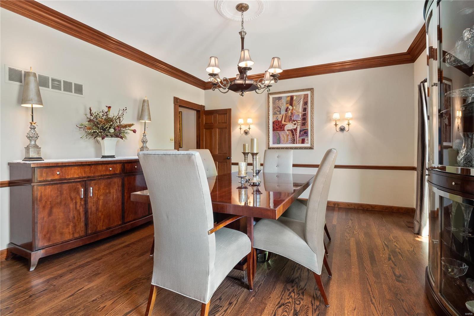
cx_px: 237
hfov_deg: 96.7
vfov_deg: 73.7
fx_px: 211
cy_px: 158
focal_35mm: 16
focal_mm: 8
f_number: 8
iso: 400
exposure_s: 1/3
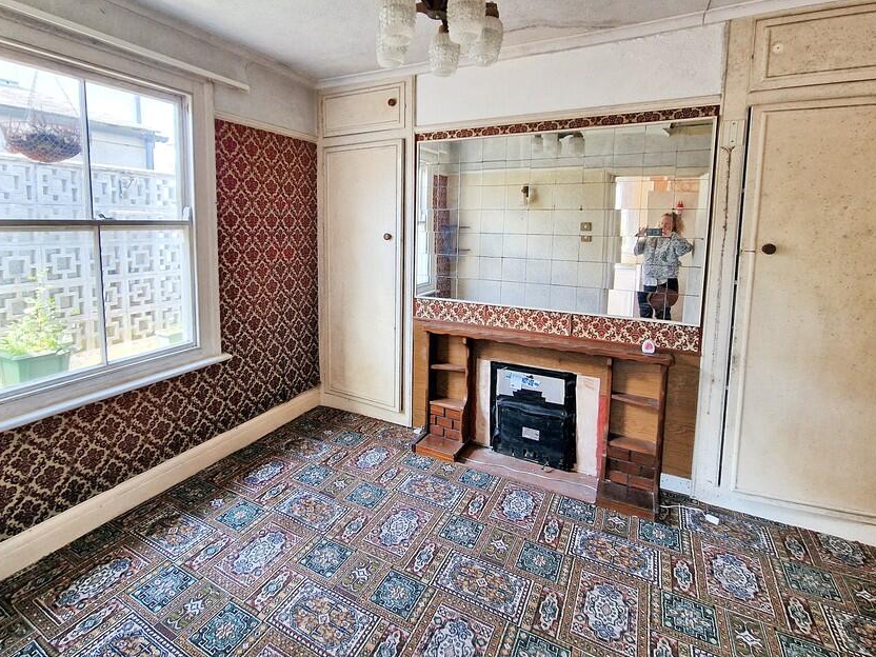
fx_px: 405
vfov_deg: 77.0
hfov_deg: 94.4
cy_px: 255
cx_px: 409
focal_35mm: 16
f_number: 2.2
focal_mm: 2.2
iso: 125
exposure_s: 1/60
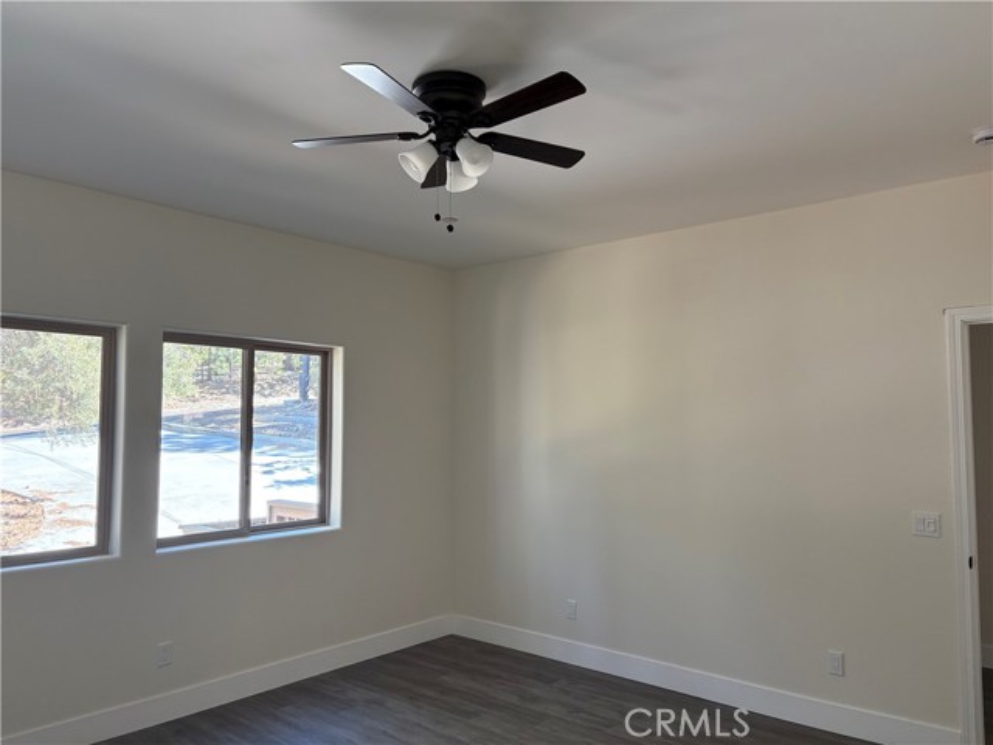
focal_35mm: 26
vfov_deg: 53.1
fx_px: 746
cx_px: 496
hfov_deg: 67.3
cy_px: 372
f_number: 1.6
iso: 125
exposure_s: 1/83
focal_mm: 5.96
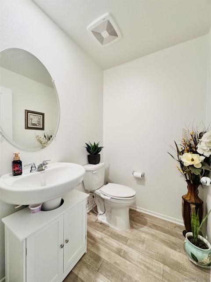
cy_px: 141
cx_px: 106
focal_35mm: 14
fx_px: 114
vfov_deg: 102.1
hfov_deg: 85.7
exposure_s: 1/120
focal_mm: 2.22
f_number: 2.2
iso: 250
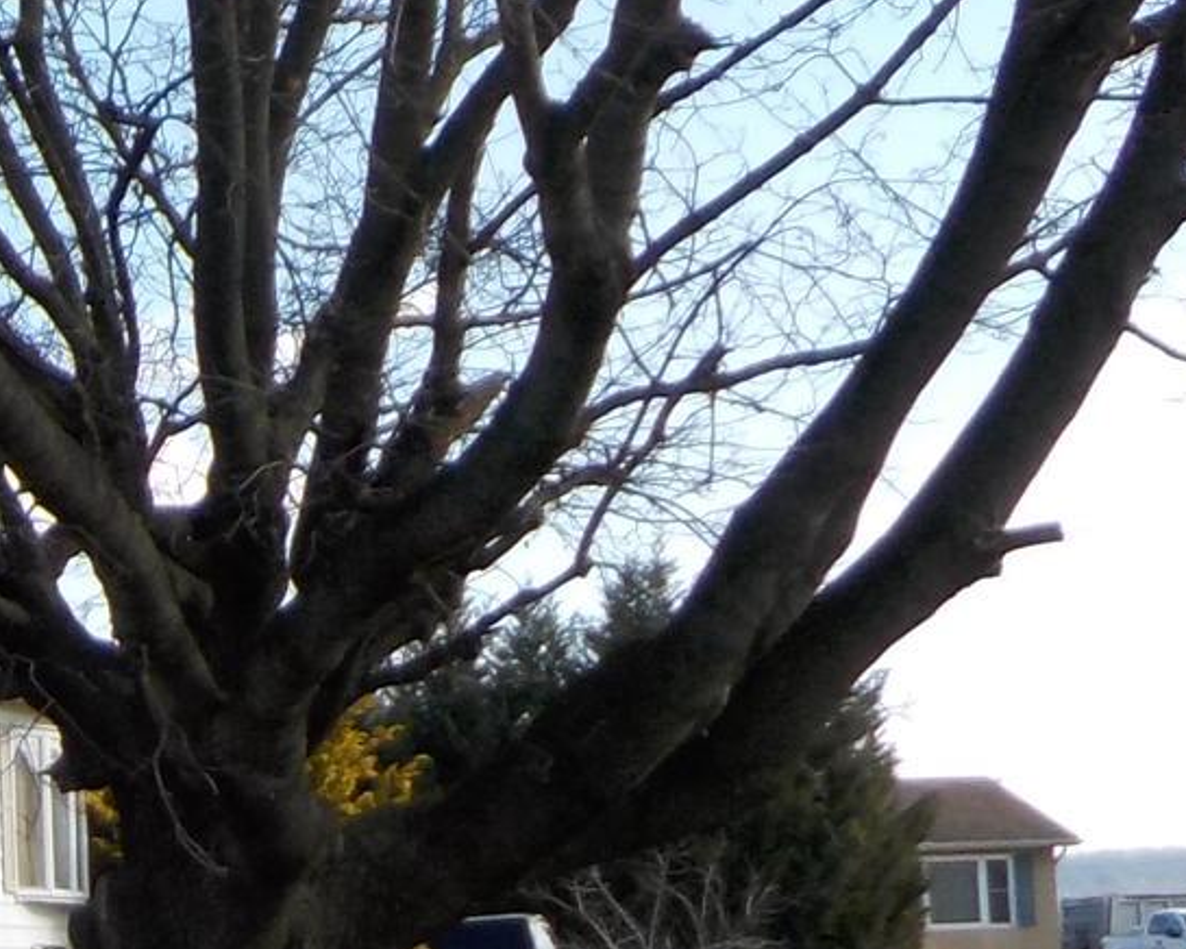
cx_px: -805
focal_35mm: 110
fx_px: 3861
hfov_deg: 15.5
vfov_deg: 13.9
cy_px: 879
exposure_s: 1/640
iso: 125
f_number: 3.3
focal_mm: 4.1
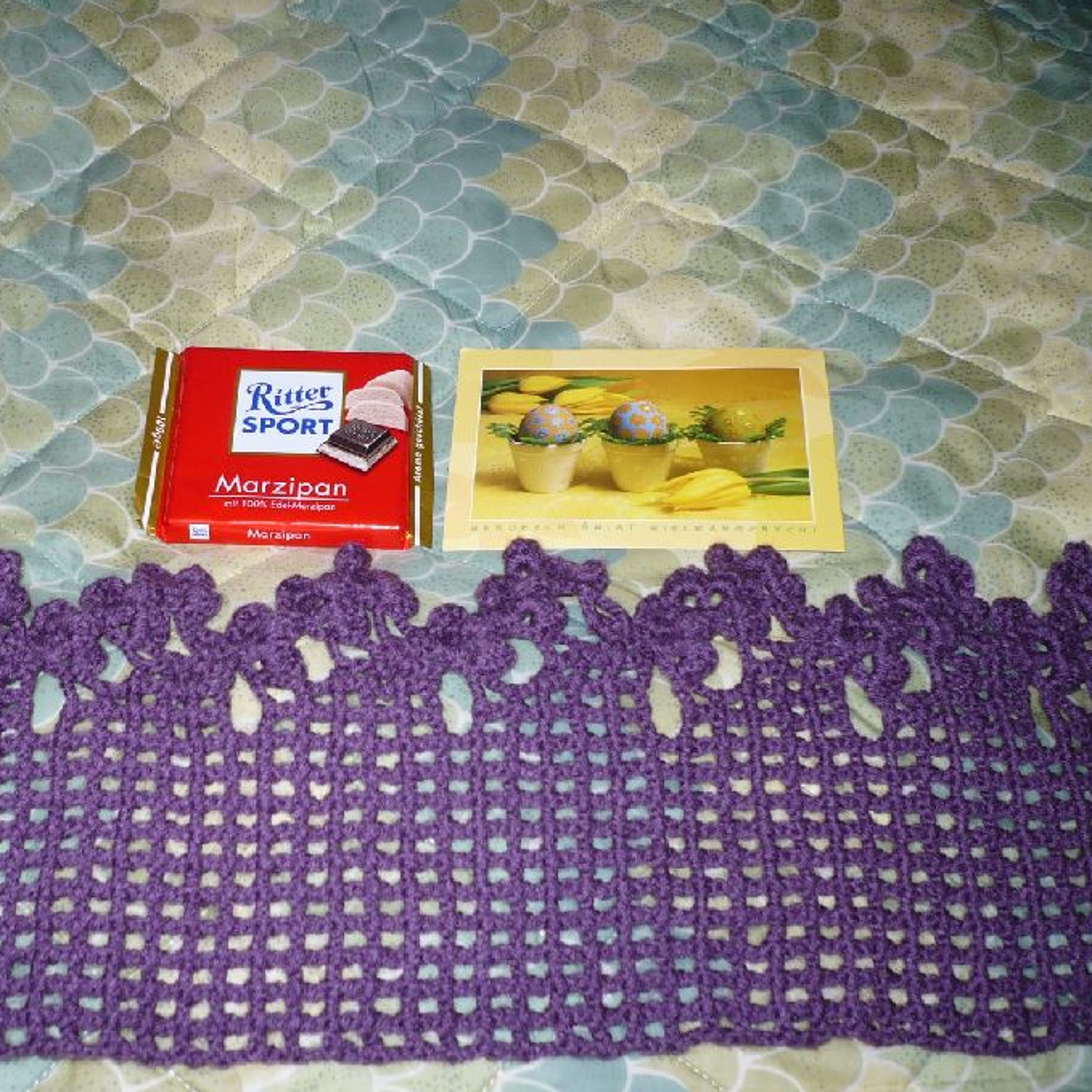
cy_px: 543
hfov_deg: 39.6
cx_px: 383
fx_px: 1499
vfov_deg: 40.0
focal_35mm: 42
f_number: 2.8
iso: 100
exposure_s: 1/30
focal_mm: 5.8
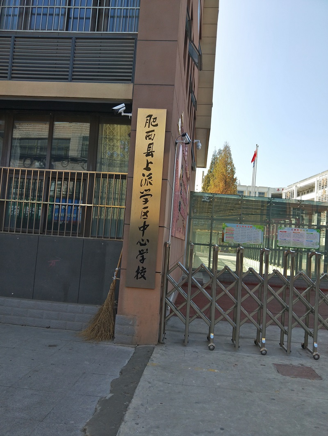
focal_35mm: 25
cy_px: 218
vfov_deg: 69.4
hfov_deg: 54.9
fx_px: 316
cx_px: 164
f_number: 1.7
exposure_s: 1/577
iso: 33
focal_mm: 4.27
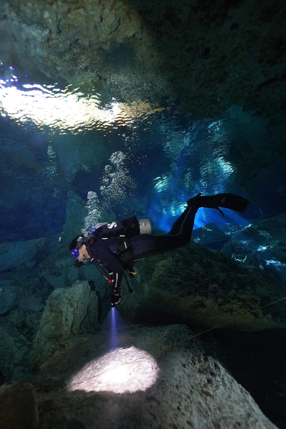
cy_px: 214
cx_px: 143
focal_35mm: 16
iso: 4000
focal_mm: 11
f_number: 1.8
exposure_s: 1/125
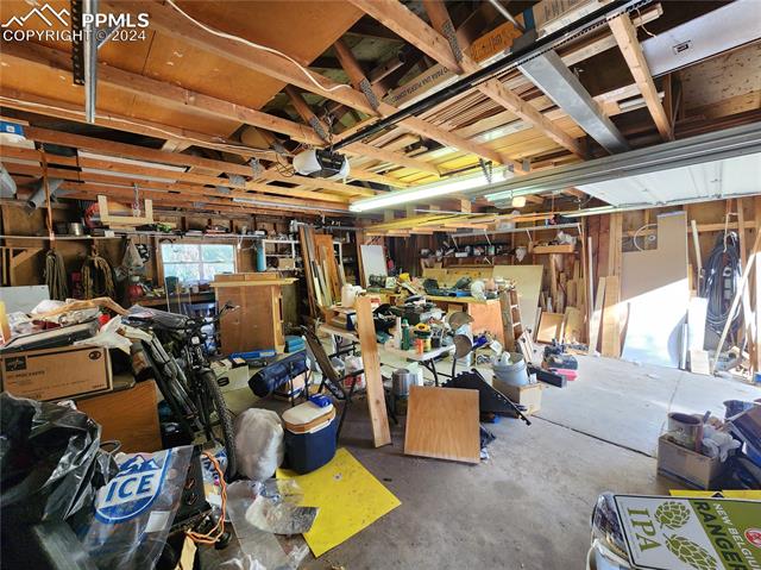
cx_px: 380
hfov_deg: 106.2
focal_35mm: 13
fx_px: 286
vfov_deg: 89.8
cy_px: 285
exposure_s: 1/60
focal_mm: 2.2
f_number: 2.2
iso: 160
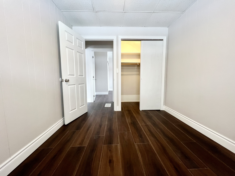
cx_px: 118
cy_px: 88
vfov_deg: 89.9
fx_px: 88
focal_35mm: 13
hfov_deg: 106.2
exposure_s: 1/120
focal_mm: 1.57
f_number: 1.8
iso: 200
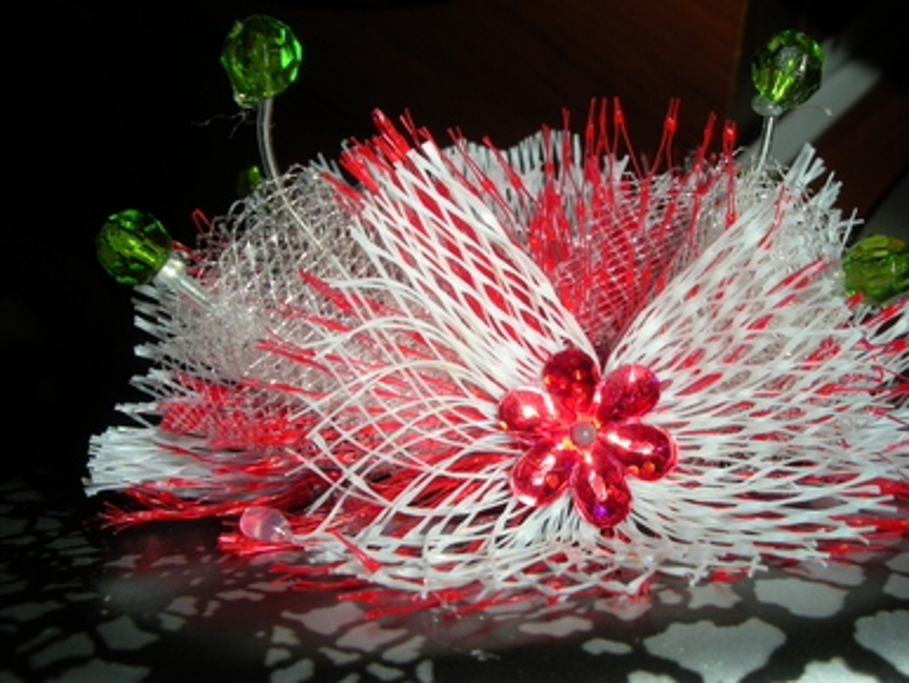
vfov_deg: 34.3
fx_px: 1104
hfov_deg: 44.7
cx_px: 504
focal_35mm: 42
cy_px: 301
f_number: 5.6
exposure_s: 1/60
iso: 64
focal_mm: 6.3
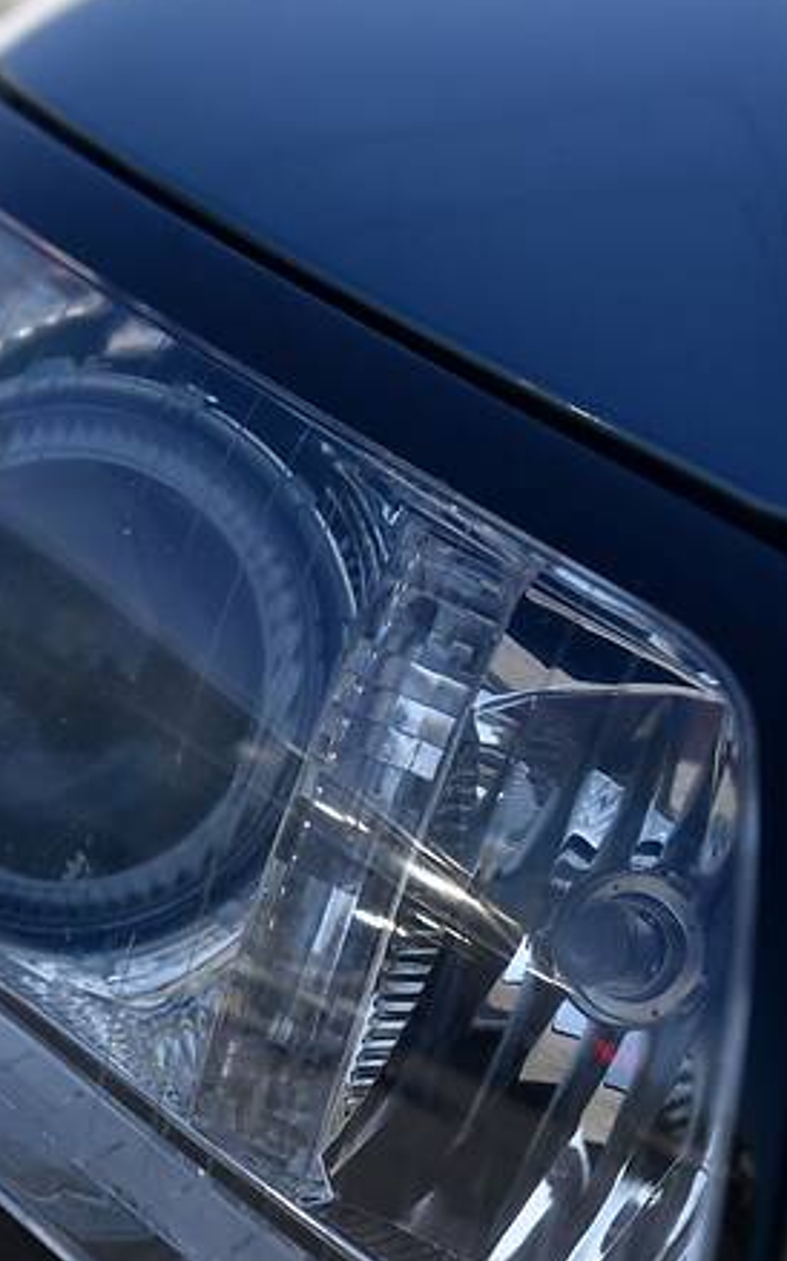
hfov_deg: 6.7
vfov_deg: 10.8
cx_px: 112
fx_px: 6698
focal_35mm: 195
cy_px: 656
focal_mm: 105
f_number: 6.3
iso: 200
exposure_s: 1/640
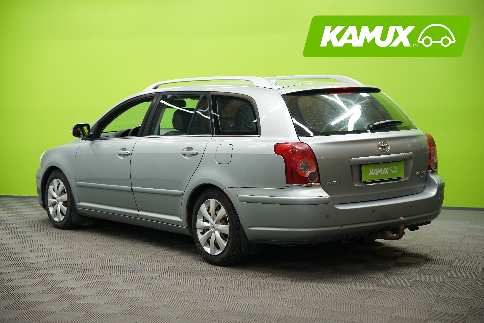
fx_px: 860
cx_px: 242
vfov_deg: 21.2
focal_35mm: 64
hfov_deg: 31.4
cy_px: 162
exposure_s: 1/40
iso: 500
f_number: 3.2
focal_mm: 64
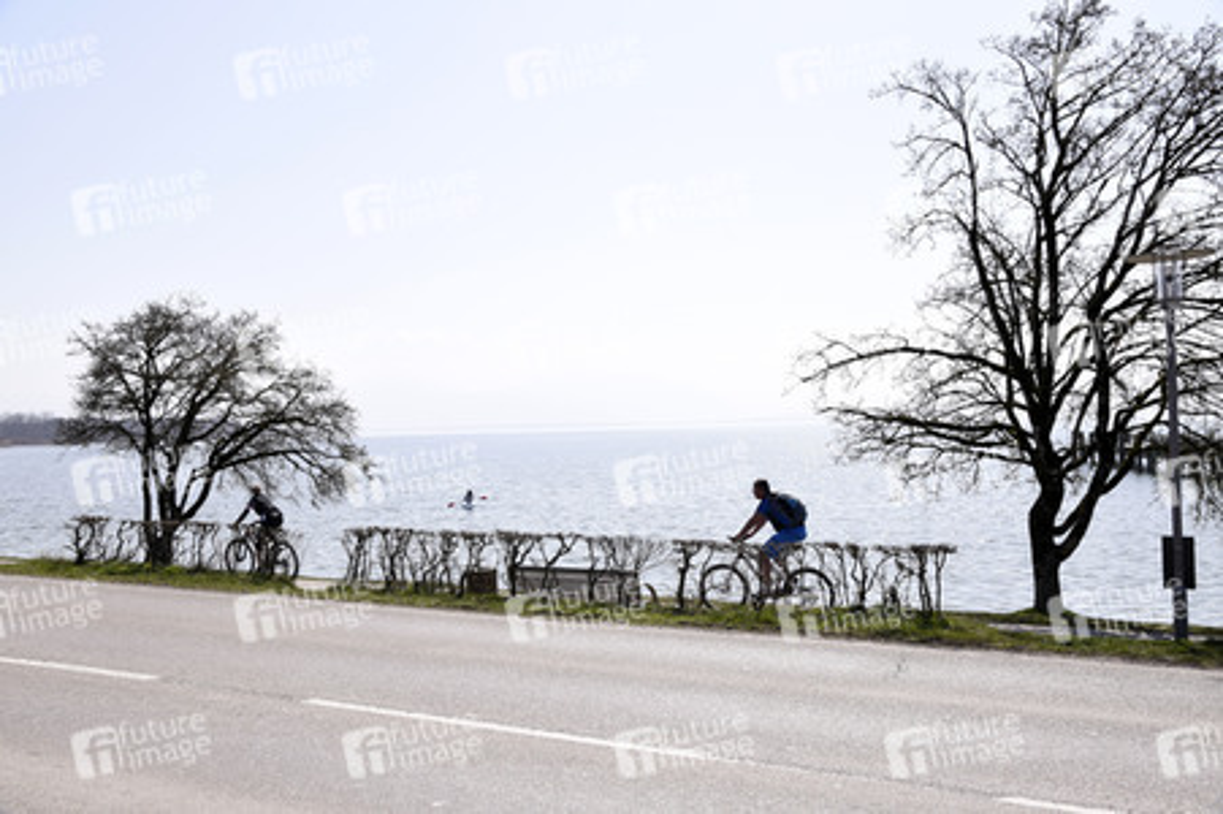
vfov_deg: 43.5
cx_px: 612
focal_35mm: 30
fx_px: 1018
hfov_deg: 62.0
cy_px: 407
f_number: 9
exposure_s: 1/160
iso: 100
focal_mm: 30
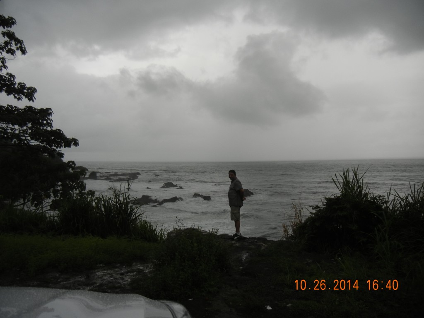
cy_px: 159
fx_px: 367
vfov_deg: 46.8
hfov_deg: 60.0
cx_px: 212
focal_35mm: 30
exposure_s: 1/397
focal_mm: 5.4
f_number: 3.5
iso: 160
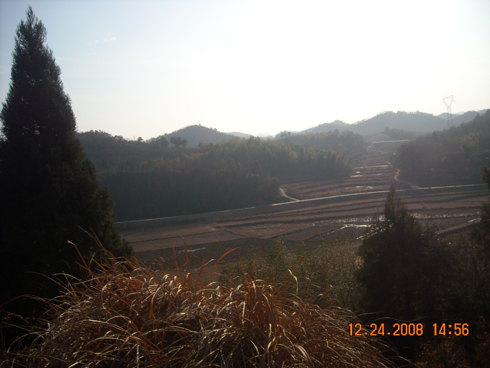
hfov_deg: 52.6
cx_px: 245
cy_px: 184
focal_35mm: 35
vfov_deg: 40.7
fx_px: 495
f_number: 5.6
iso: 64
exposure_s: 1/478
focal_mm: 5.7
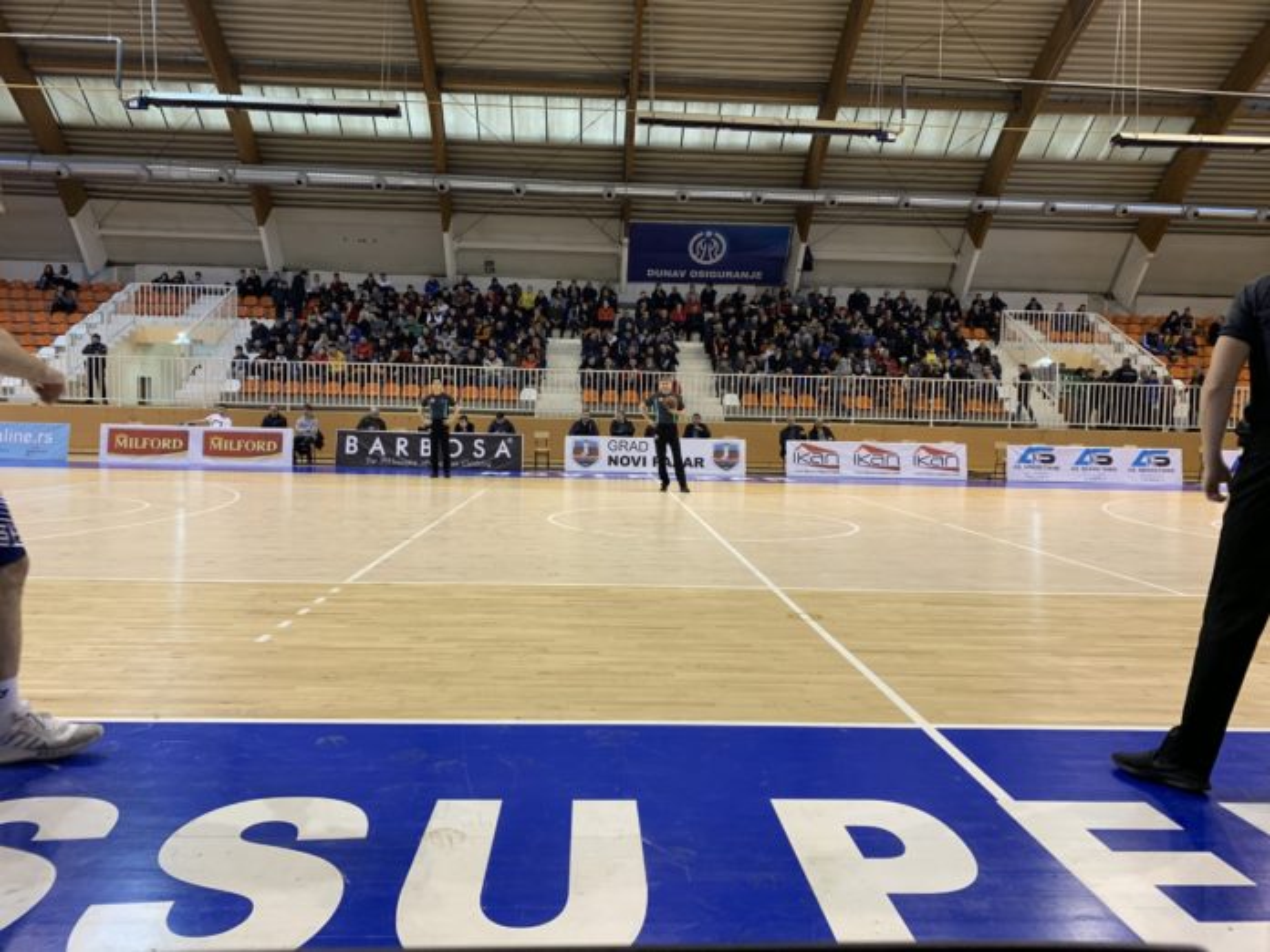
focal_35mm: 26
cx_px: 635
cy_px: 476
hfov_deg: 67.3
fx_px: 954
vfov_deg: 53.1
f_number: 1.8
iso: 80
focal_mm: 4.25
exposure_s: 1/50
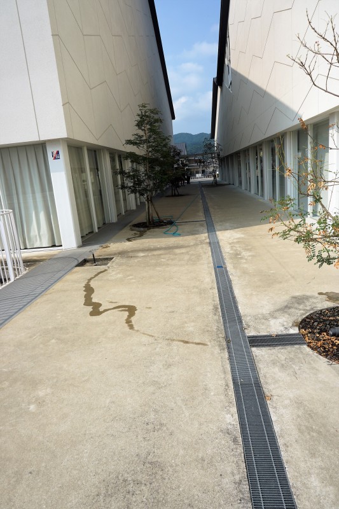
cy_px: 254
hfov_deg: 53.1
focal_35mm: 24
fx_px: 339
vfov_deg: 73.8
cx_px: 170
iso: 100
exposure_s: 1/320
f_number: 8
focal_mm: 16
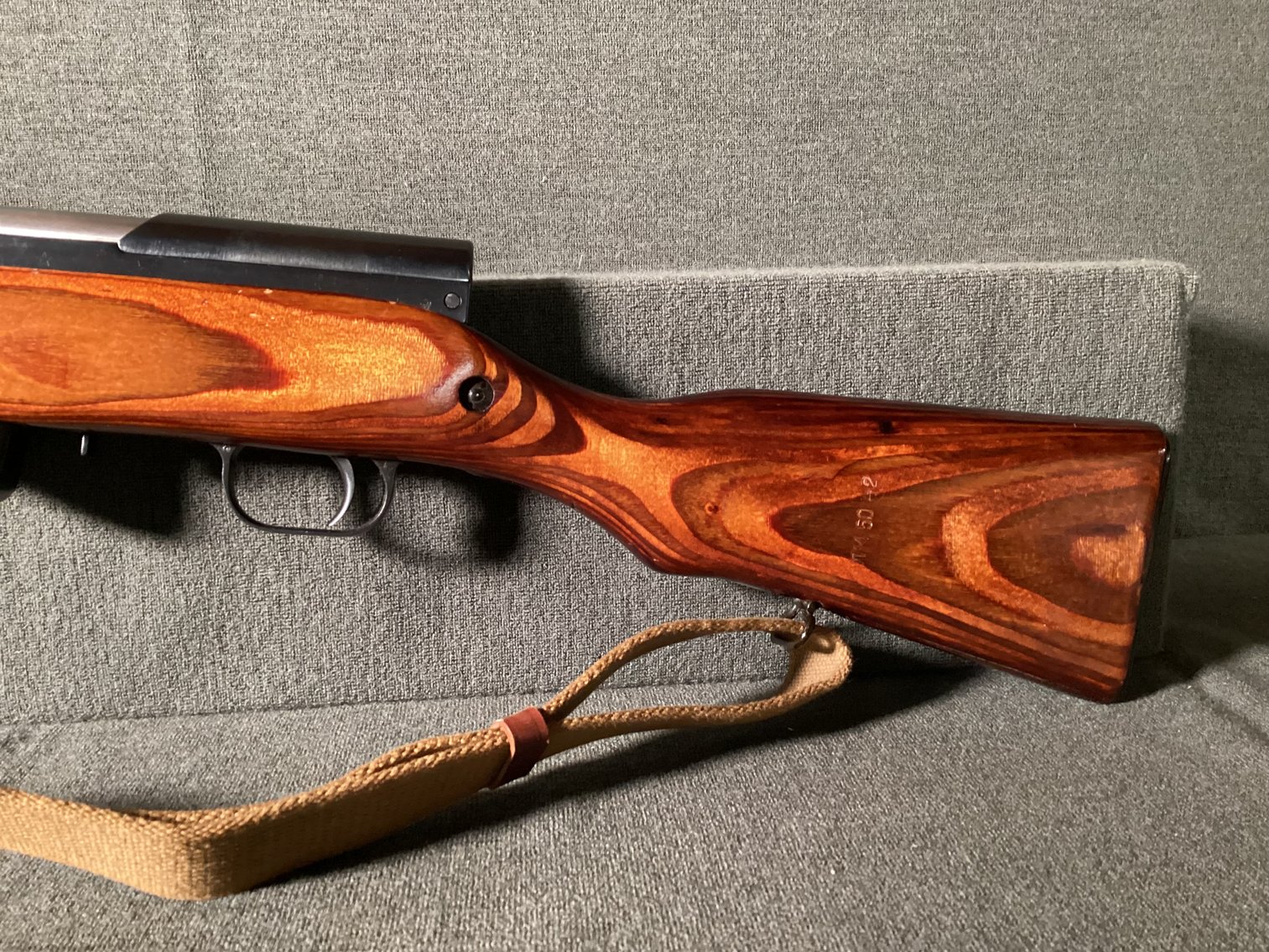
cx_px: 634
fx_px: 1137
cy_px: 476
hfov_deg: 58.3
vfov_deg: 45.4
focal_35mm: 31
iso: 500
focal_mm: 3.3
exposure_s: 1/25
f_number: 2.4
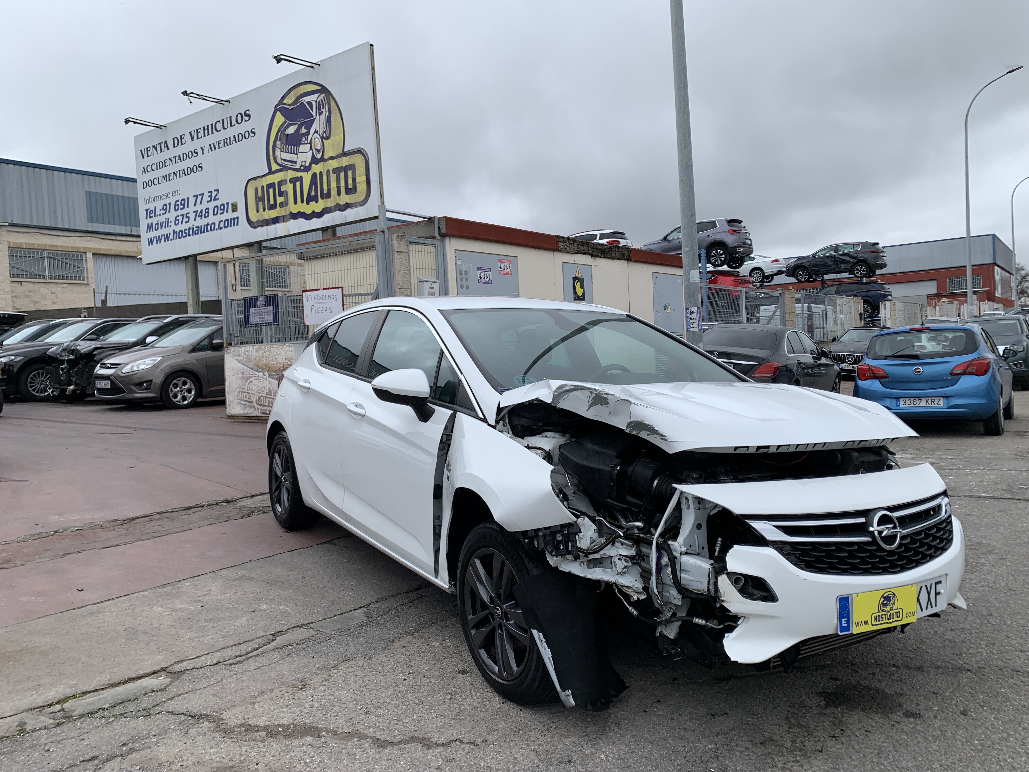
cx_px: 514
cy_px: 386
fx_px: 773
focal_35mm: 26
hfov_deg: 67.3
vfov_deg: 53.1
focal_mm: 4.25
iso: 25
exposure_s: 1/822
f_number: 1.8
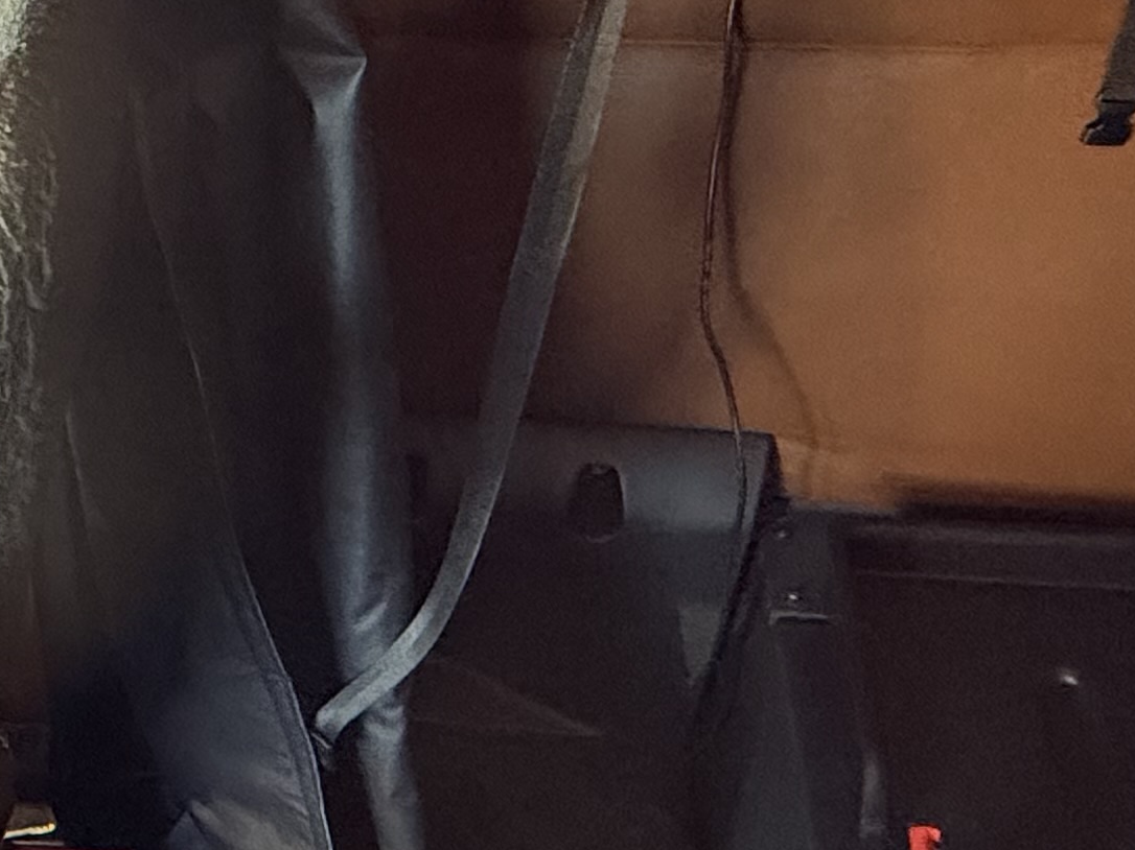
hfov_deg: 35.4
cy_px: 585
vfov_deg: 27.8
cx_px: 192
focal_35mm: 52
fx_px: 1705
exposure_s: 1/60
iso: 640
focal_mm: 2.22
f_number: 2.2
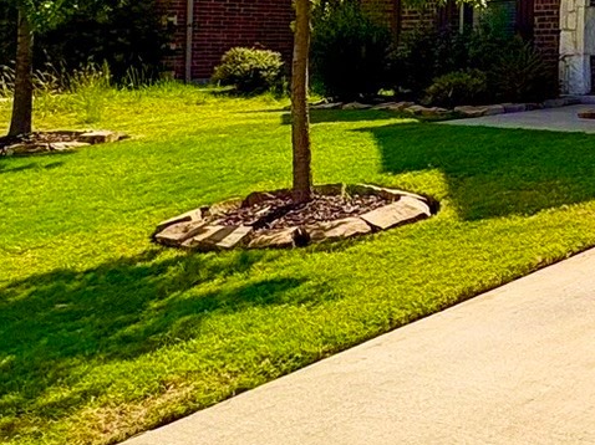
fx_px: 1031
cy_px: -37
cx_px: 804
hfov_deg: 26.5
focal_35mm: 60
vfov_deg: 23.0
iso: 50
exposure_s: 1/3717
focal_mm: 2.22
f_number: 2.2
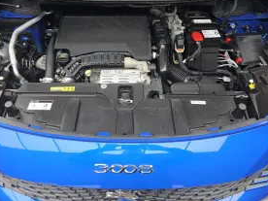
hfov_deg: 59.9
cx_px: 125
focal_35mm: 30
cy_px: 71
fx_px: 232
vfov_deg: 46.2
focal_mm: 6.25
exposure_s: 1/100
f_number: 1.7
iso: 40
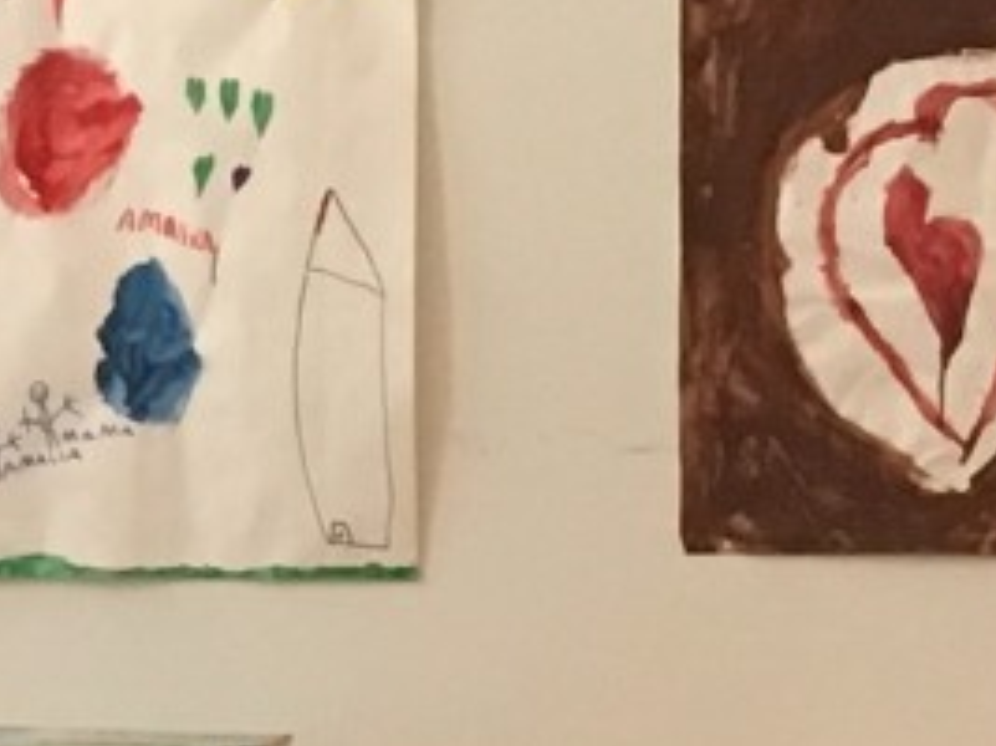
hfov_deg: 8.9
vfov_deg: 6.7
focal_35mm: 223
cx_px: 338
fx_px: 6413
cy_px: 563
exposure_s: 1/30
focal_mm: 4.15
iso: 160
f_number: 2.2
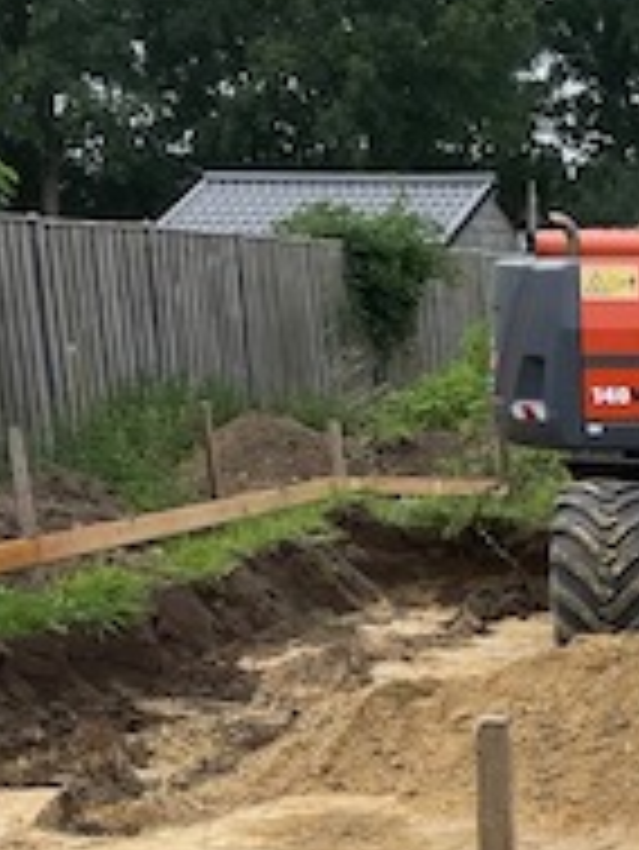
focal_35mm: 88
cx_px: 896
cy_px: 1079
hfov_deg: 15.7
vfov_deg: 20.5
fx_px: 2163
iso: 32
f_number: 1.6
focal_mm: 4.2
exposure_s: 1/1689
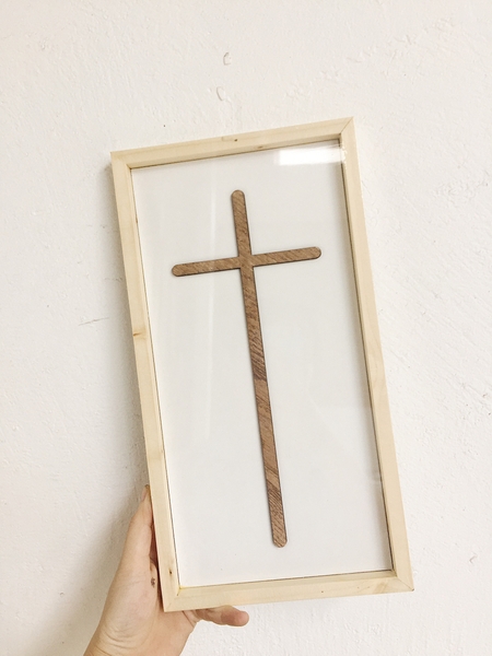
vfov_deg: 61.7
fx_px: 550
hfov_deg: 48.2
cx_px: 246
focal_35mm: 29
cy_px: 328
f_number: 2.2
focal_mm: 4.15
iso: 40
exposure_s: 1/100
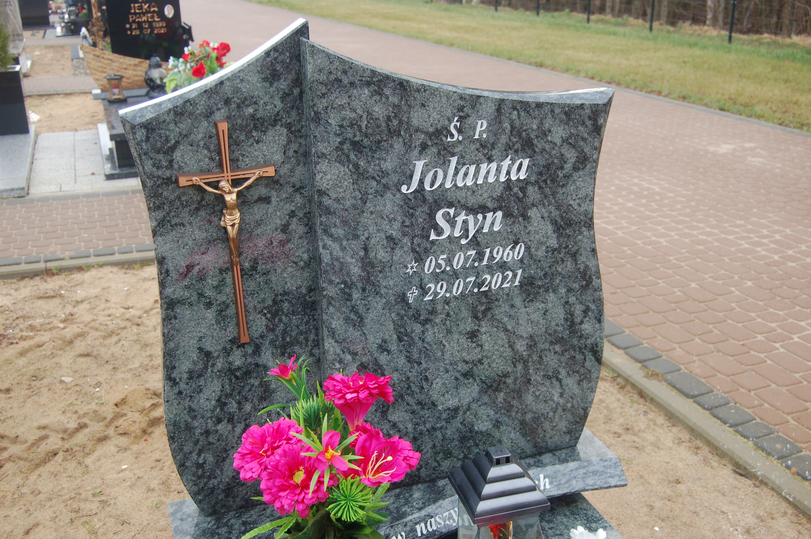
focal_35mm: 39
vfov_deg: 34.1
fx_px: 878
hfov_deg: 49.6
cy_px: 270
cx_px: 406
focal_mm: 26
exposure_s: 1/100
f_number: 5
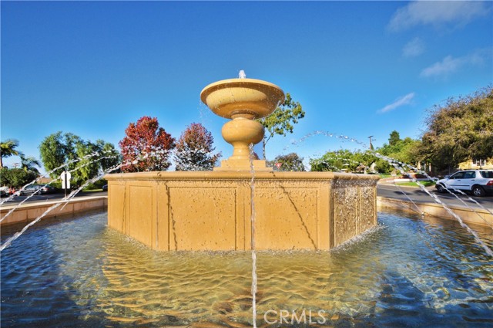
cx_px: 246
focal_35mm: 15
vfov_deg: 77.2
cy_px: 164
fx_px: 205
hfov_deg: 100.5
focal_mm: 10
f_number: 14
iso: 200
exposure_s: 1/250
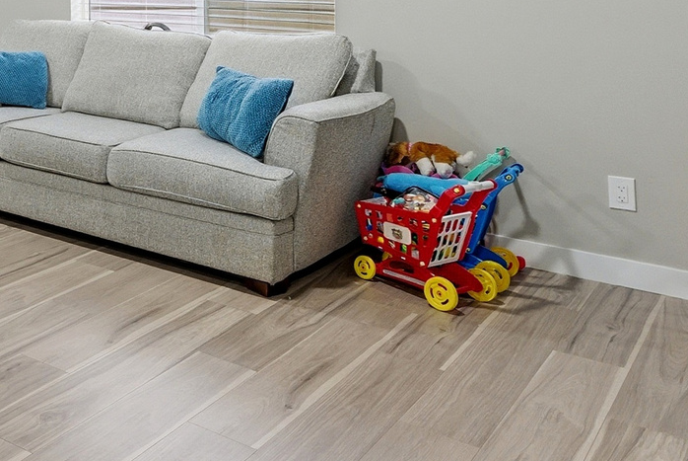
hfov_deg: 34.0
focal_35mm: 46
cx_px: -142
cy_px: -41
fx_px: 887
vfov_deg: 26.8
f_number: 8
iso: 640
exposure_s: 1/160
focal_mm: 15.8
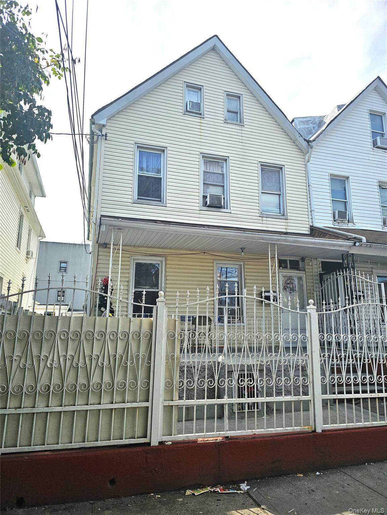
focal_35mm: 23
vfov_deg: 73.9
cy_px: 258
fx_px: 343
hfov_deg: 58.9
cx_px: 194
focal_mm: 6.3
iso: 20
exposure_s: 1/1265
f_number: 1.7
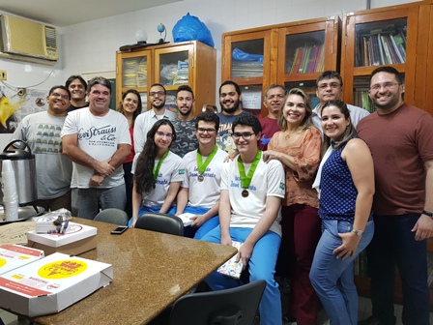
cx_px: 216
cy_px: 162
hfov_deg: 67.3
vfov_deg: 53.1
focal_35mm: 26
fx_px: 325
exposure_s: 1/30
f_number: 1.7
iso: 160
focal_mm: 4.2
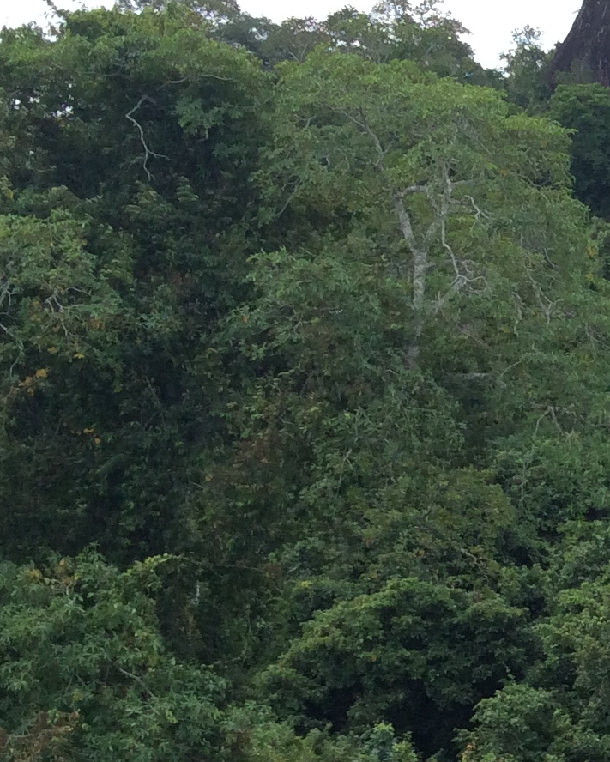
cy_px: 541
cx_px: 921
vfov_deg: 20.9
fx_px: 2053
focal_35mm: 91
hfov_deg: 15.6
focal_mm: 3.3
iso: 32
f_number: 2.4
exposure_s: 1/583
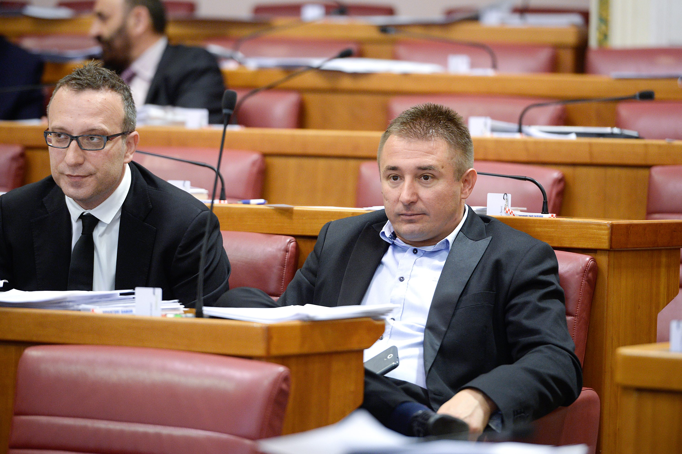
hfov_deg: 10.3
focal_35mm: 200
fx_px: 3787
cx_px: 341
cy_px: 227
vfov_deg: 6.9
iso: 2000
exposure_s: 1/250
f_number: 3.2
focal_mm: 200
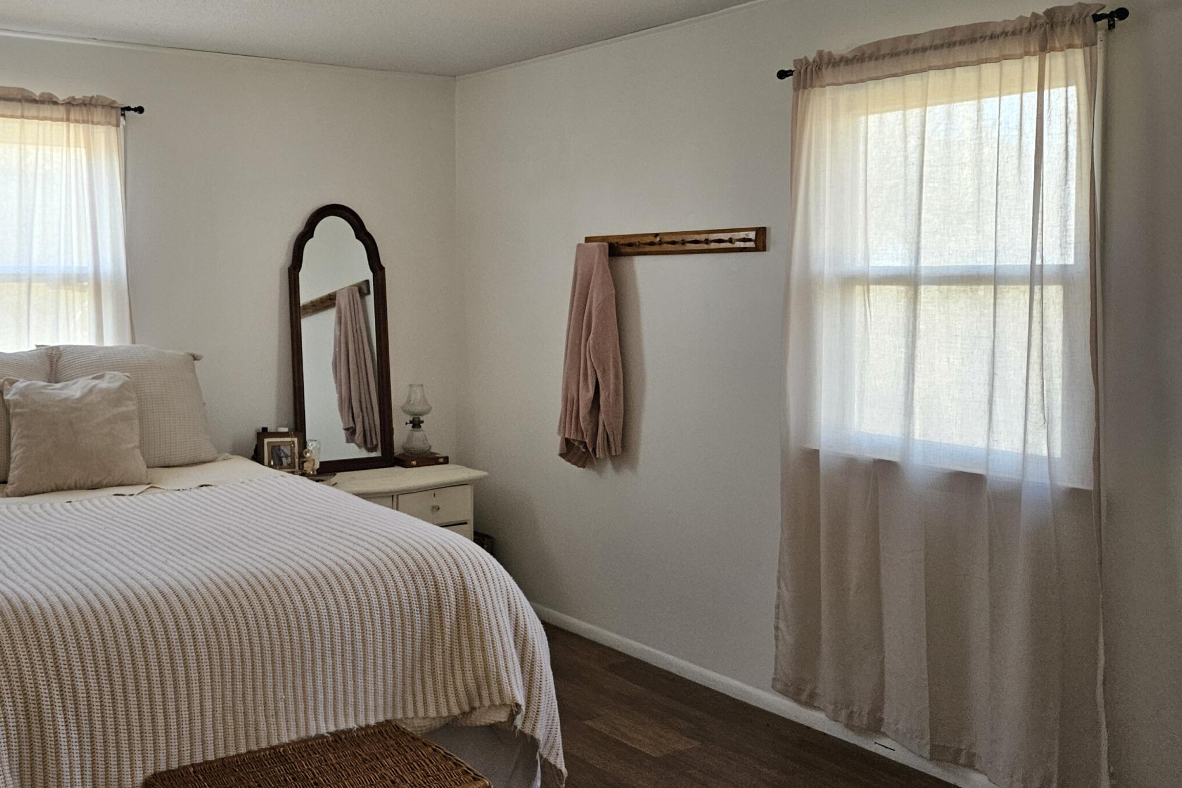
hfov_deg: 52.9
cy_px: 314
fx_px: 1149
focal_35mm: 35
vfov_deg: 37.7
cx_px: 351
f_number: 1.8
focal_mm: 5.4
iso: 320
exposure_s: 1/170
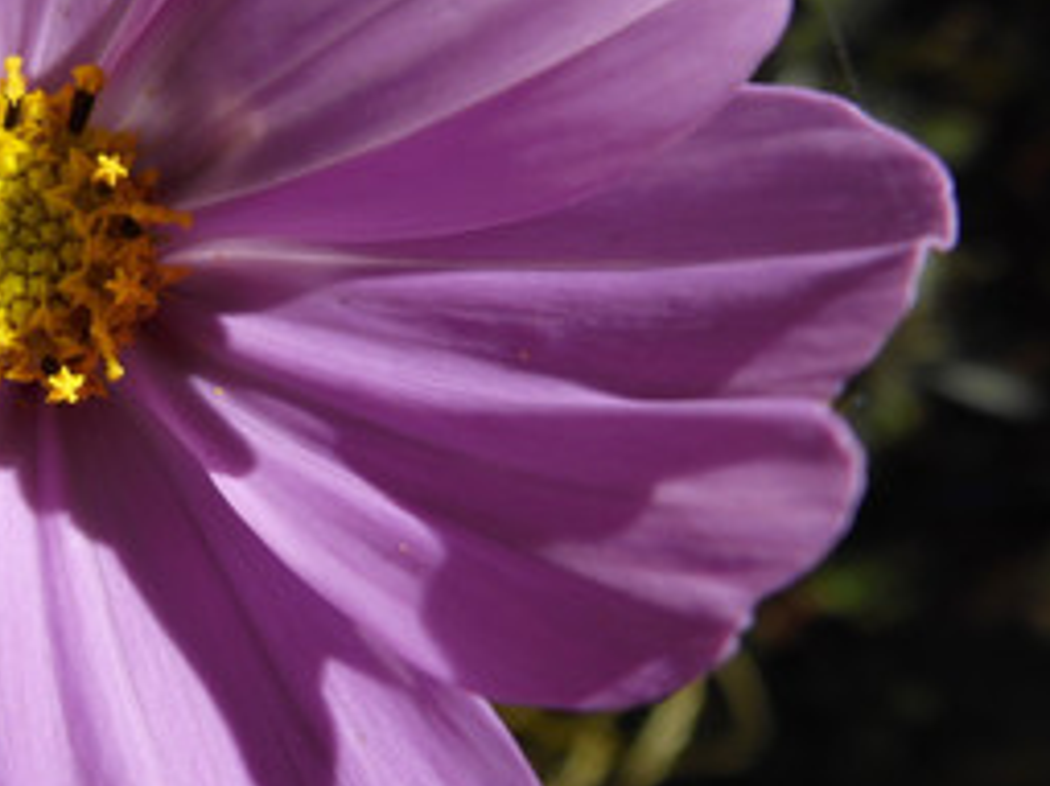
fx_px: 1668
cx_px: 78
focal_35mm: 55
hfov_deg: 32.9
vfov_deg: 26.4
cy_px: 290
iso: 80
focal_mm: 4.9
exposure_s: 1/800
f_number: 3.3
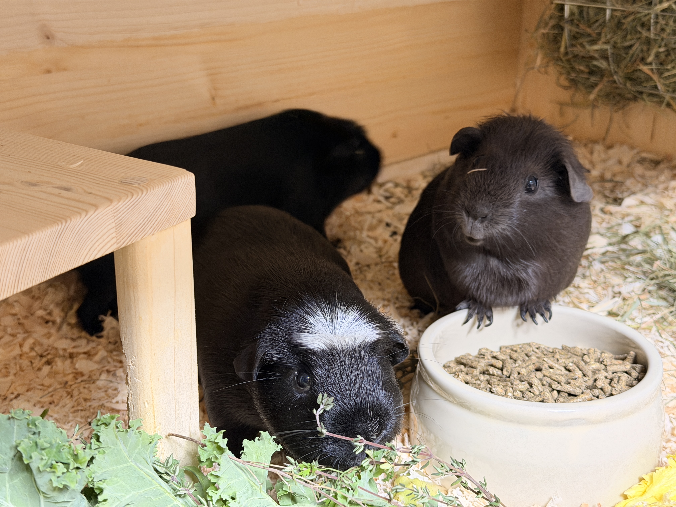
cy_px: 254
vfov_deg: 30.3
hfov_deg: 39.7
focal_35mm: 48
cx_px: 338
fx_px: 937
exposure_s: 1/39
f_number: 1.78
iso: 320
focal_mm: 6.76
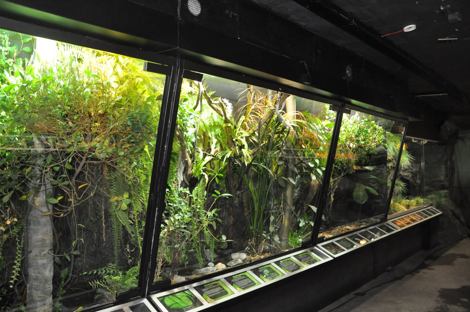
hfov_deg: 65.5
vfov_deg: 46.3
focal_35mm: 28
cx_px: 229
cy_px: 155
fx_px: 365
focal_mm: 18
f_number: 4
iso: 800
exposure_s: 1/60
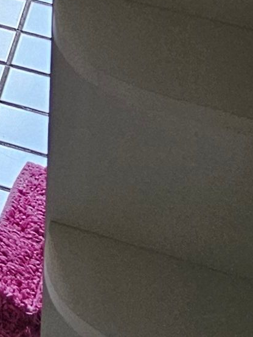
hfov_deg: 7.5
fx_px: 1616
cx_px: -580
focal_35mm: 166
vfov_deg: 9.3
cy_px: -700
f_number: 1.7
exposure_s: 1/120
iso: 200
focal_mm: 6.3
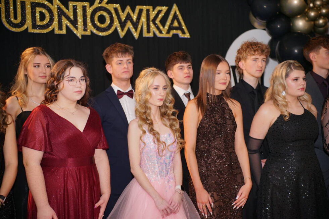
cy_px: 110
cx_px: 164
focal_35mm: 75
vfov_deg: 18.2
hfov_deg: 27.0
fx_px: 685
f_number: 2.8
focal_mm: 75
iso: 500
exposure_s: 1/250
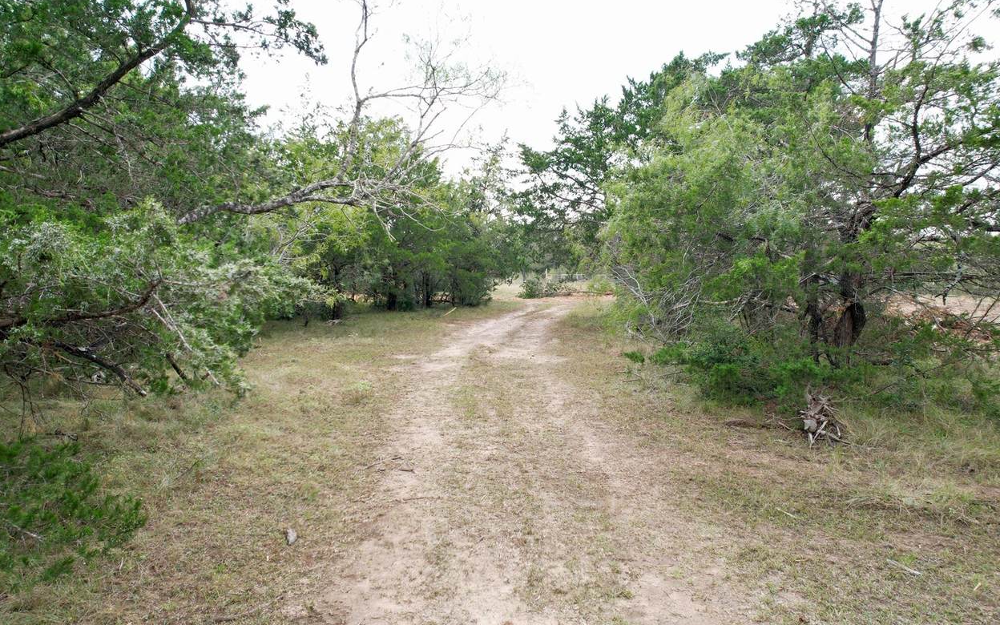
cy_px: 287
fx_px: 627
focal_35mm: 23
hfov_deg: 77.2
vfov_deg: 52.9
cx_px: 500
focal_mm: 8.38
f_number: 2.8
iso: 200
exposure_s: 1/500
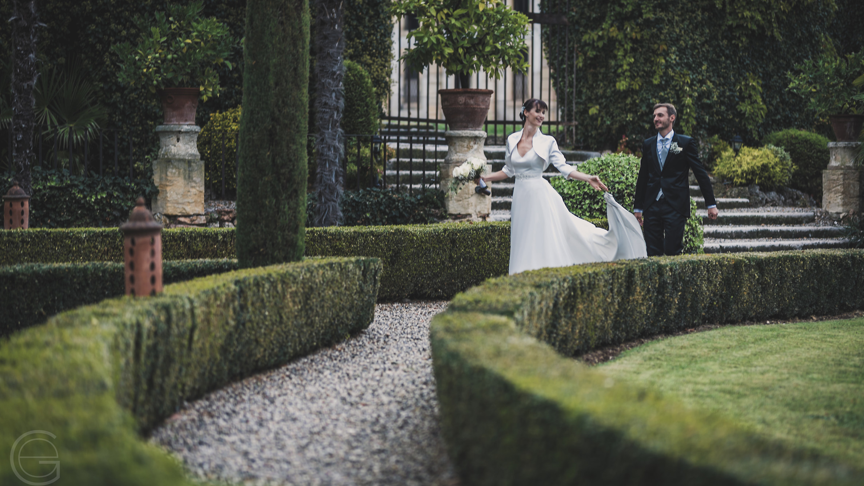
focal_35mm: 90
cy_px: 240
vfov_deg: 13.4
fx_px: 2062
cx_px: 434
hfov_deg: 23.7
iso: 100
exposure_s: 1/125
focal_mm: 85
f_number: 1.4
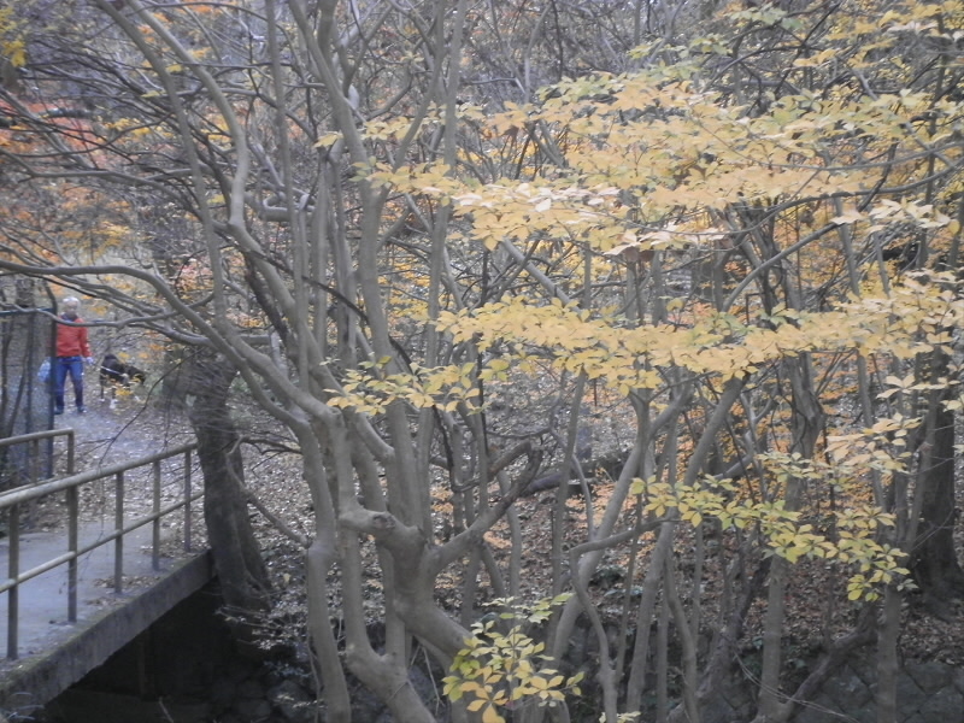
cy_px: 362
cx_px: 482
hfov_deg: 29.8
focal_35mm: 65
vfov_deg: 22.6
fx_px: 1810
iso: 400
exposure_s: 1/80
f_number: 5.3
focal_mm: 11.7
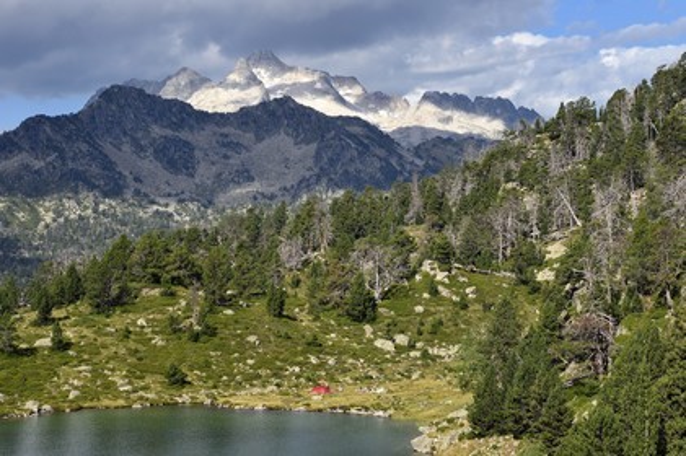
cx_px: 343
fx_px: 1561
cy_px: 228
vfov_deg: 16.6
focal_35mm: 82
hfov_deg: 24.8
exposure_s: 1/250
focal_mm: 82
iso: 200
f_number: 11
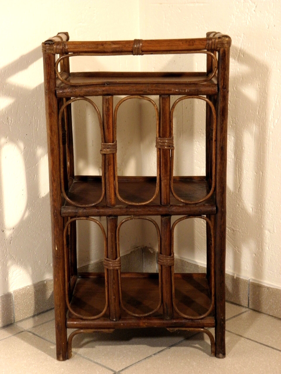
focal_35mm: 68
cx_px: 140
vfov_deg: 28.6
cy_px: 187
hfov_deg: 21.6
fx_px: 736
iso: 200
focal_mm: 12.2
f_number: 4.3
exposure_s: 1/10
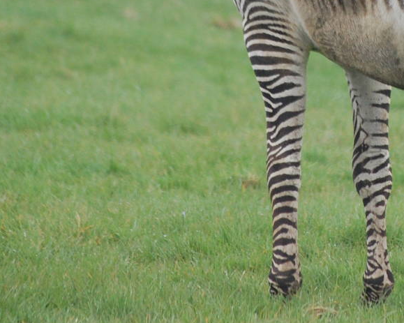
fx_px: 8368
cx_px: 364
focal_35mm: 700
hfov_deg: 2.8
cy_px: -18
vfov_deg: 2.2
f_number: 5.6
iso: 800
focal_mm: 180
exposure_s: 1/250
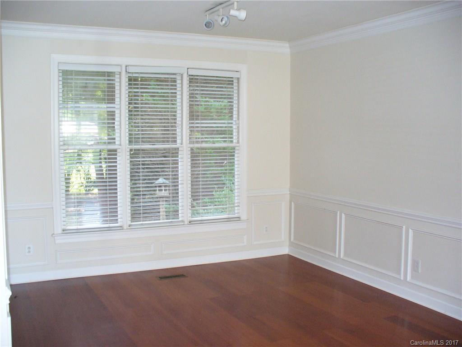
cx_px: 231
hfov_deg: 50.1
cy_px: 174
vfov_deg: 38.7
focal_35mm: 37
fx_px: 494
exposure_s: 1/60
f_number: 2.8
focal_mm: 6.1
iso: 300
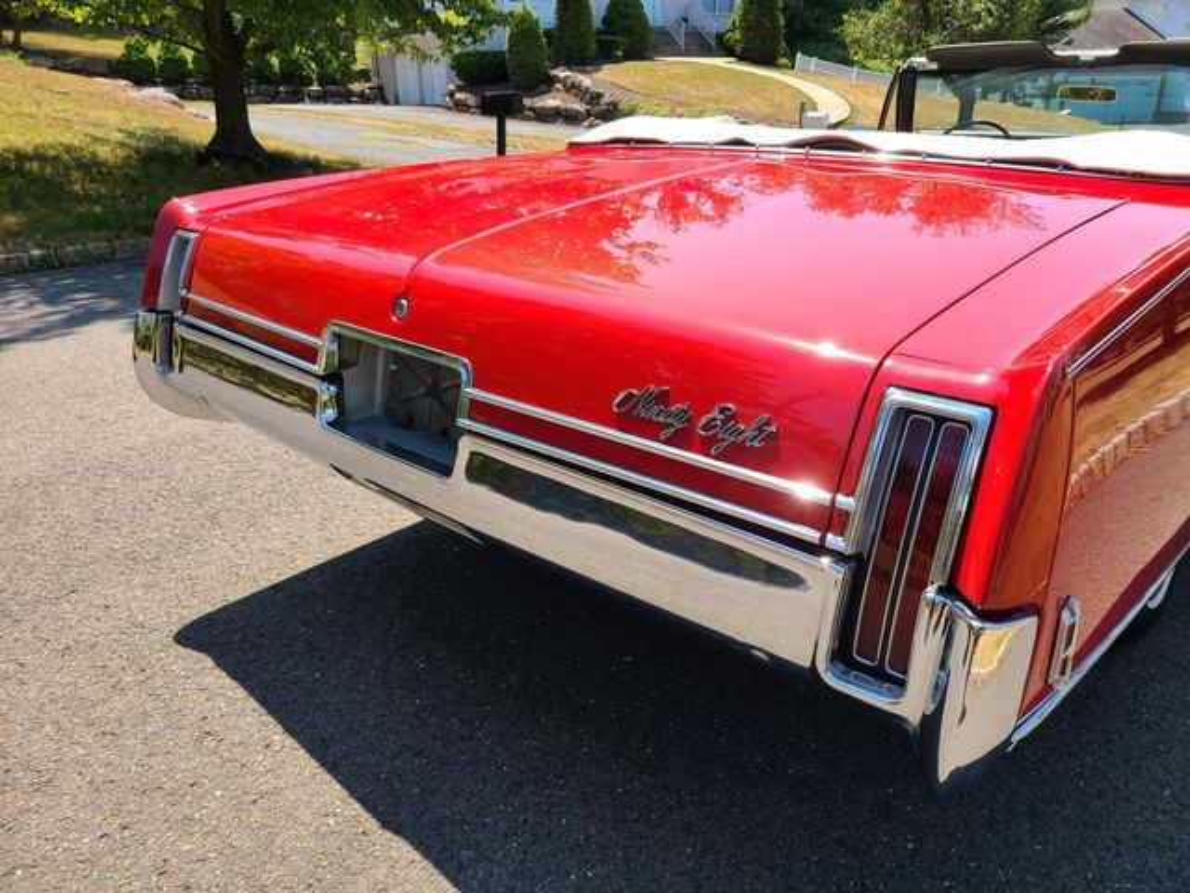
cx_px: 595
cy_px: 446
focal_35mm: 26
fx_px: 894
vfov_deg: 53.1
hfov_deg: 67.3
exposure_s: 1/1063
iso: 40
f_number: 1.8
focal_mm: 5.4
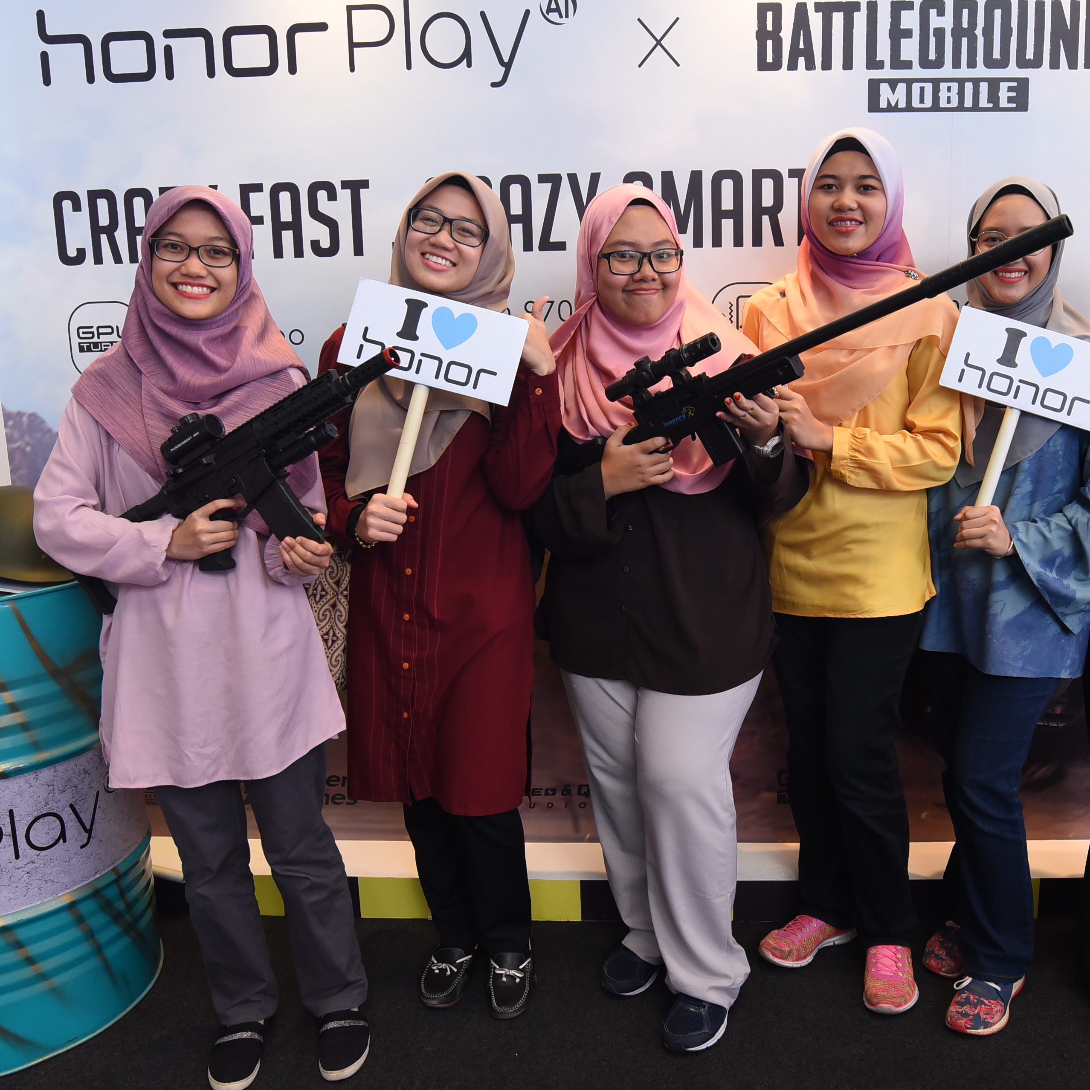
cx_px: 673
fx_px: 962
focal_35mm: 27
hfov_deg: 58.4
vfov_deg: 59.1
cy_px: 532
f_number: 5.6
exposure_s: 1/200
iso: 1600
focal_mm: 18
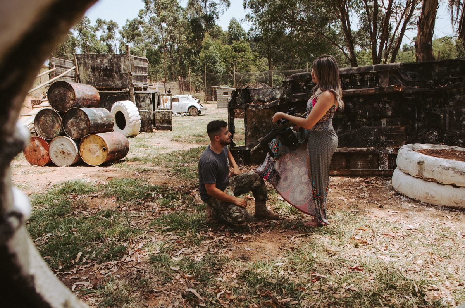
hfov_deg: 70.5
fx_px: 329
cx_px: 232
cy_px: 154
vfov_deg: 50.2
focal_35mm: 26
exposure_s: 1/800
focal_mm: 17
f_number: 5
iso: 320
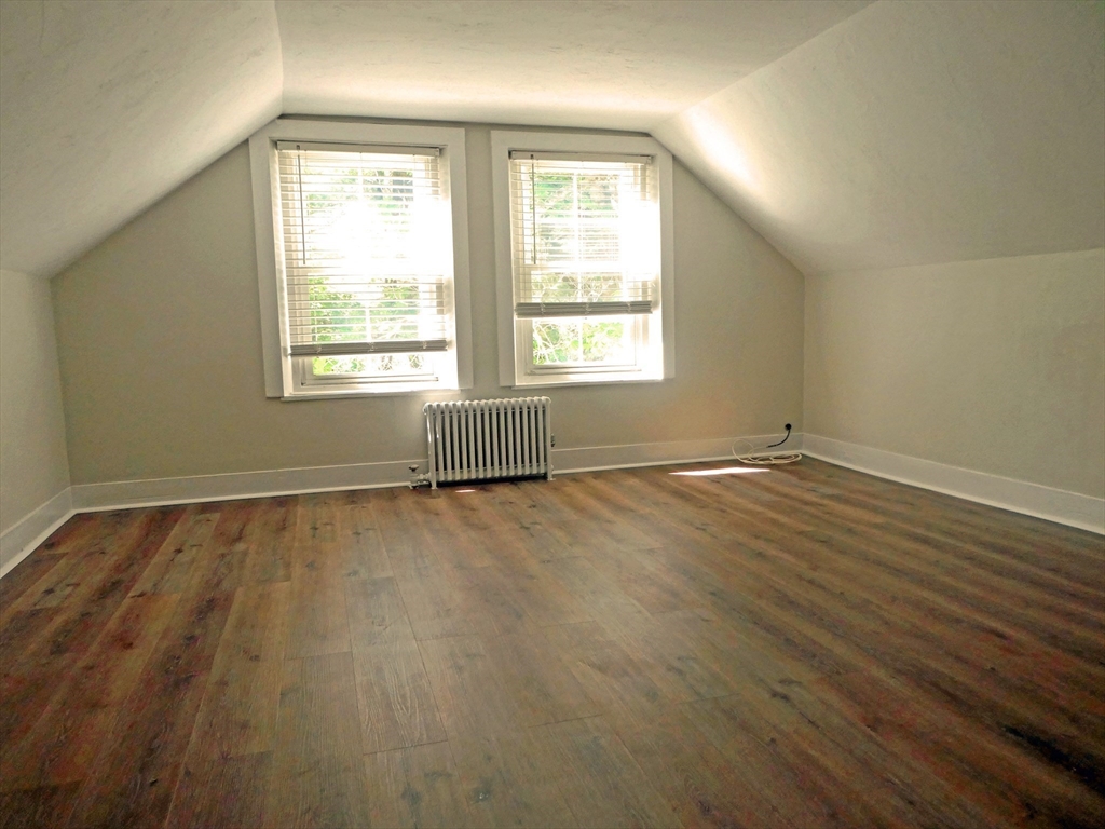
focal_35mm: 24
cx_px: 552
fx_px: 766
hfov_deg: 71.6
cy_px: 414
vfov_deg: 56.8
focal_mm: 4.3
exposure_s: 1/60
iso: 160
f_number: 3.3
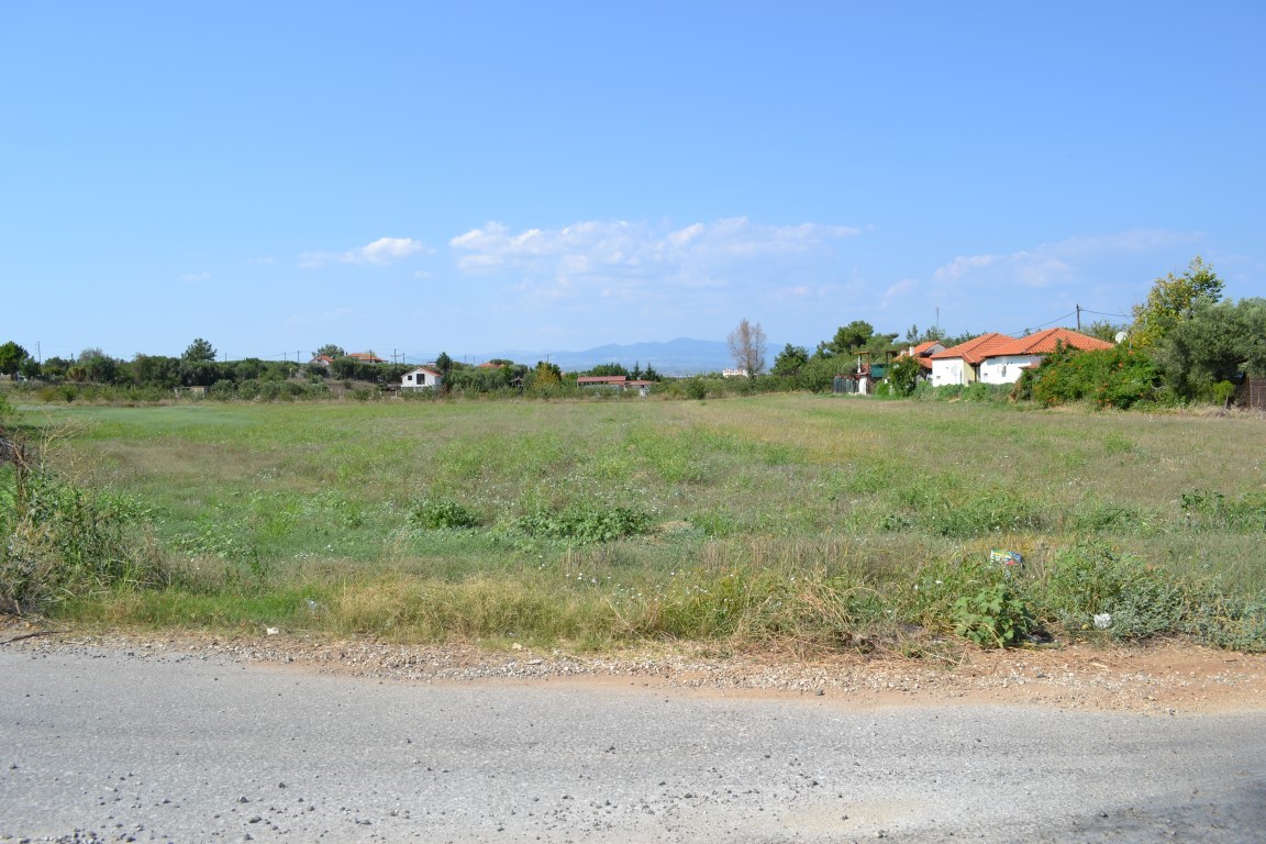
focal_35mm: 27
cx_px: 633
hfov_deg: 67.4
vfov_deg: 47.9
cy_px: 422
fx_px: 949
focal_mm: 18
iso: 100
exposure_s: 1/250
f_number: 8
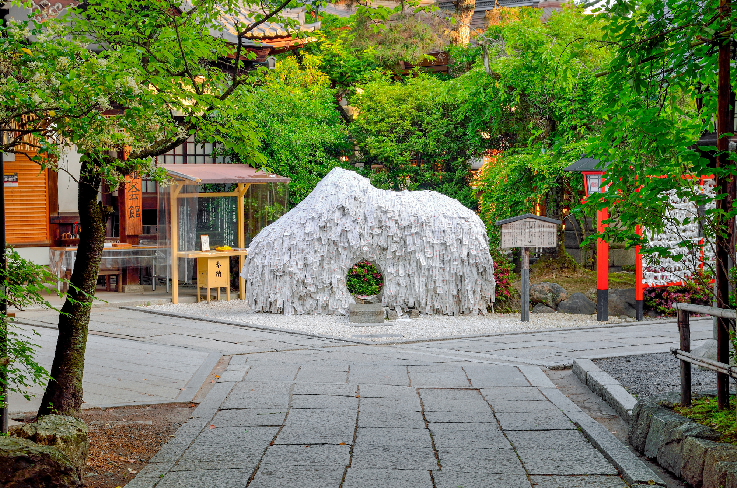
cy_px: 244
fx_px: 1593
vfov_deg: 17.4
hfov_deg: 26.0
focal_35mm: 78
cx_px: 368
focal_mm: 52
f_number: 8
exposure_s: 1/30
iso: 100
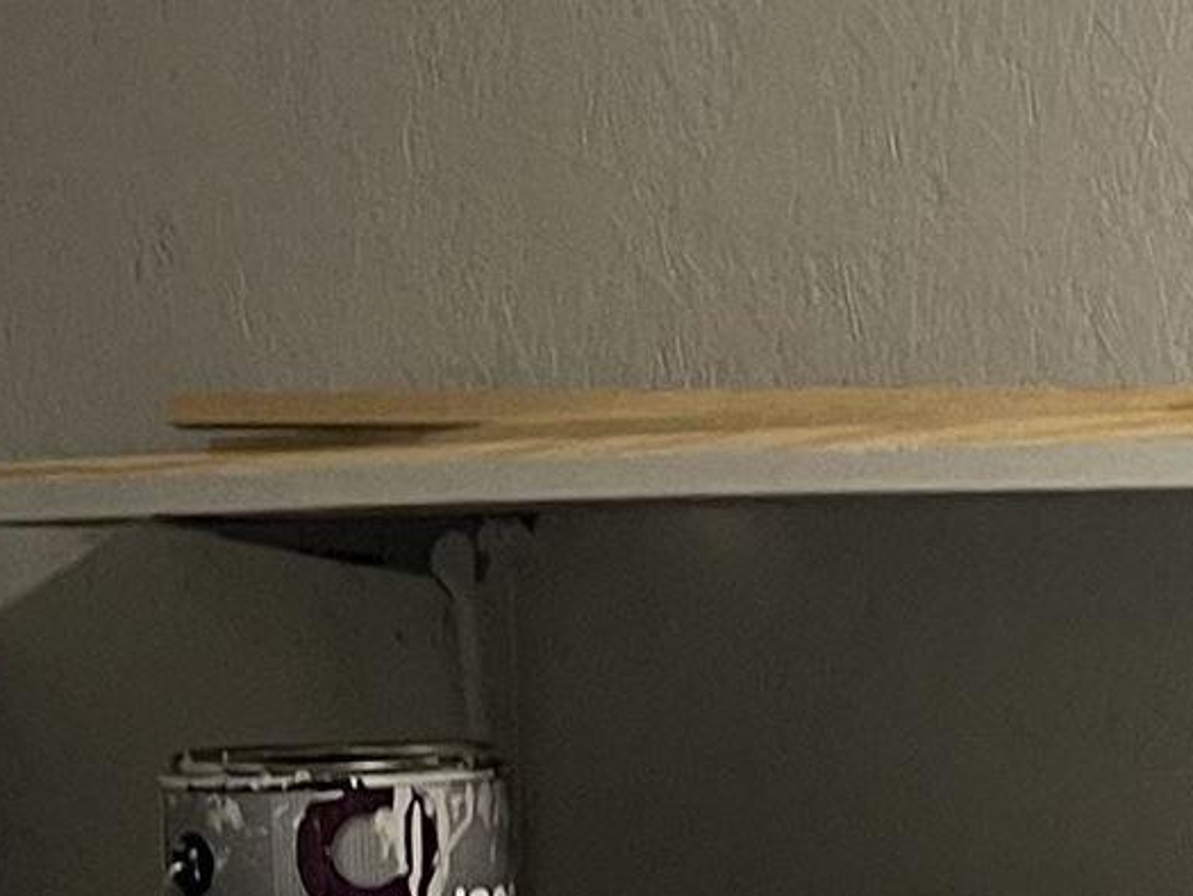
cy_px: 1019
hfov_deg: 13.0
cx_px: 809
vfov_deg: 9.7
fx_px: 5240
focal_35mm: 152
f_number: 1.6
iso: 100
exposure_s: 1/60
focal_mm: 5.1
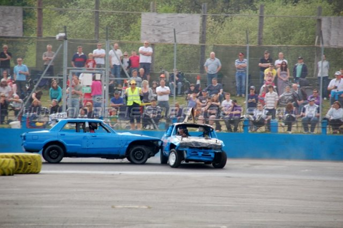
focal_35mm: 202
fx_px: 1928
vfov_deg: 6.8
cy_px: 114
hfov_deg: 10.2
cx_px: 172
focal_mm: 135
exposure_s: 1/500
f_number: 6
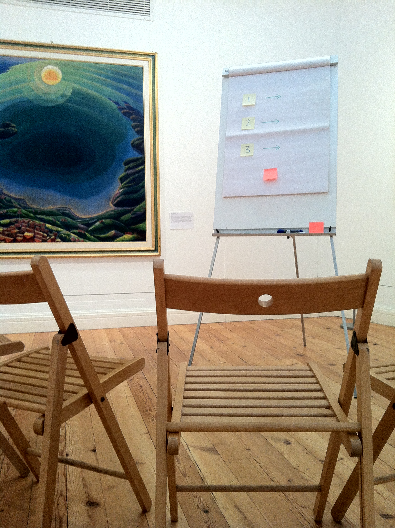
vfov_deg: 52.7
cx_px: 198
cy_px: 264
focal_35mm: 35
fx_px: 534
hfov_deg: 40.6
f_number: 2.8
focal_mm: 3.85
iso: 100
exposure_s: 1/15
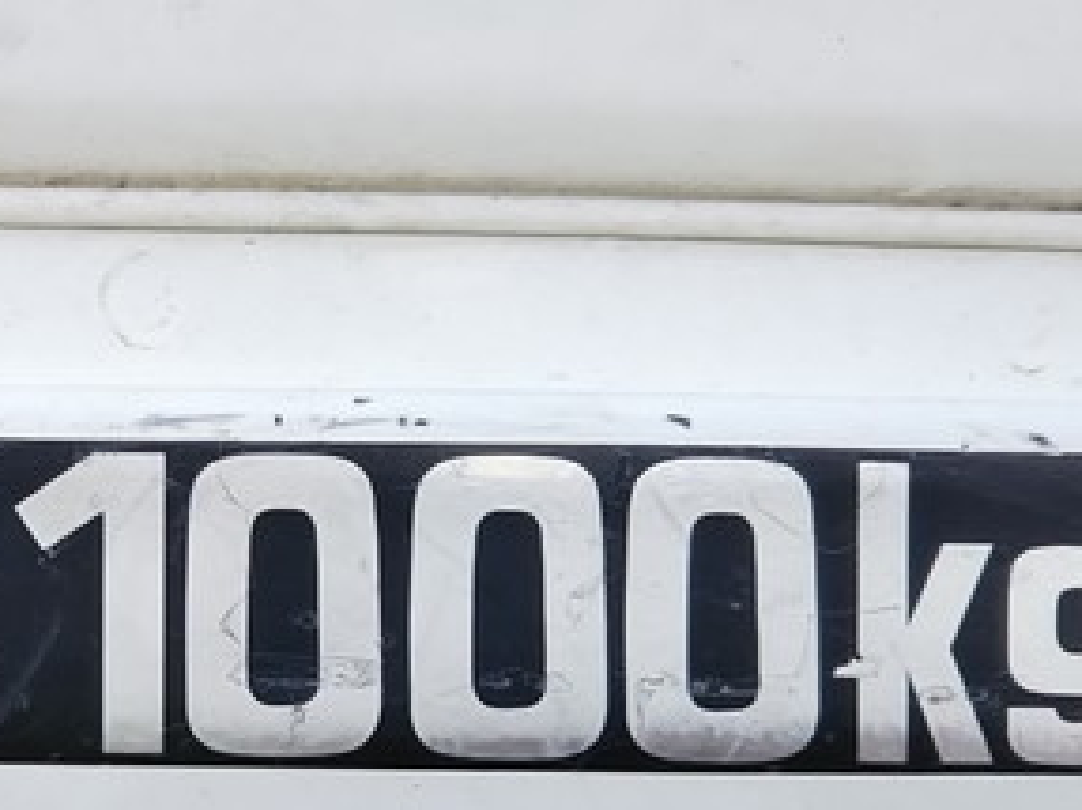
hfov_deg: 27.5
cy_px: 633
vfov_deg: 21.7
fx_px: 2093
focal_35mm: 67
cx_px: 34
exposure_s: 1/200
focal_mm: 4
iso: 20
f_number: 2.2
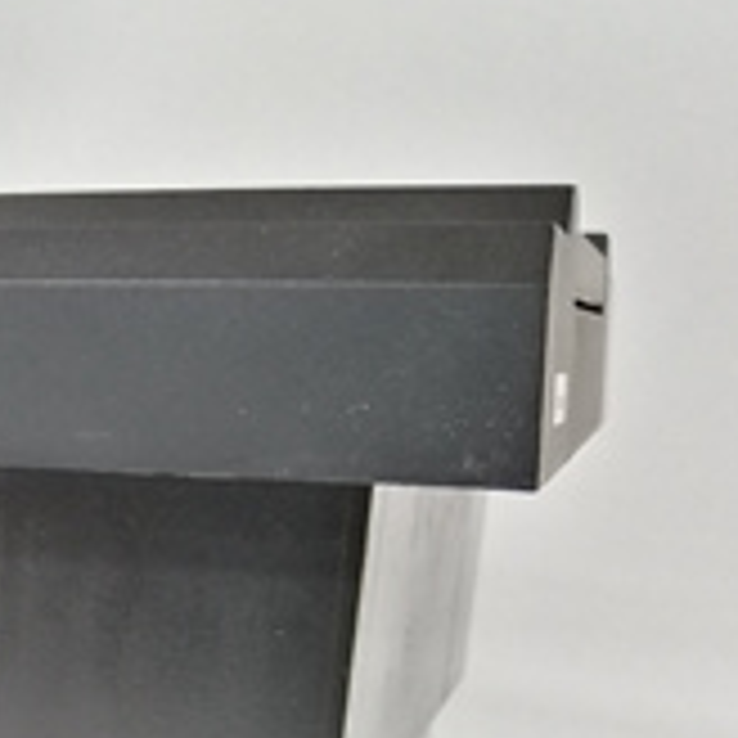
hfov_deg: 21.2
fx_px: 1688
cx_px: -342
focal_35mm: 70
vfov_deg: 23.6
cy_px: 736
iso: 530
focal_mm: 3.63
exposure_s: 1/20
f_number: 1.8
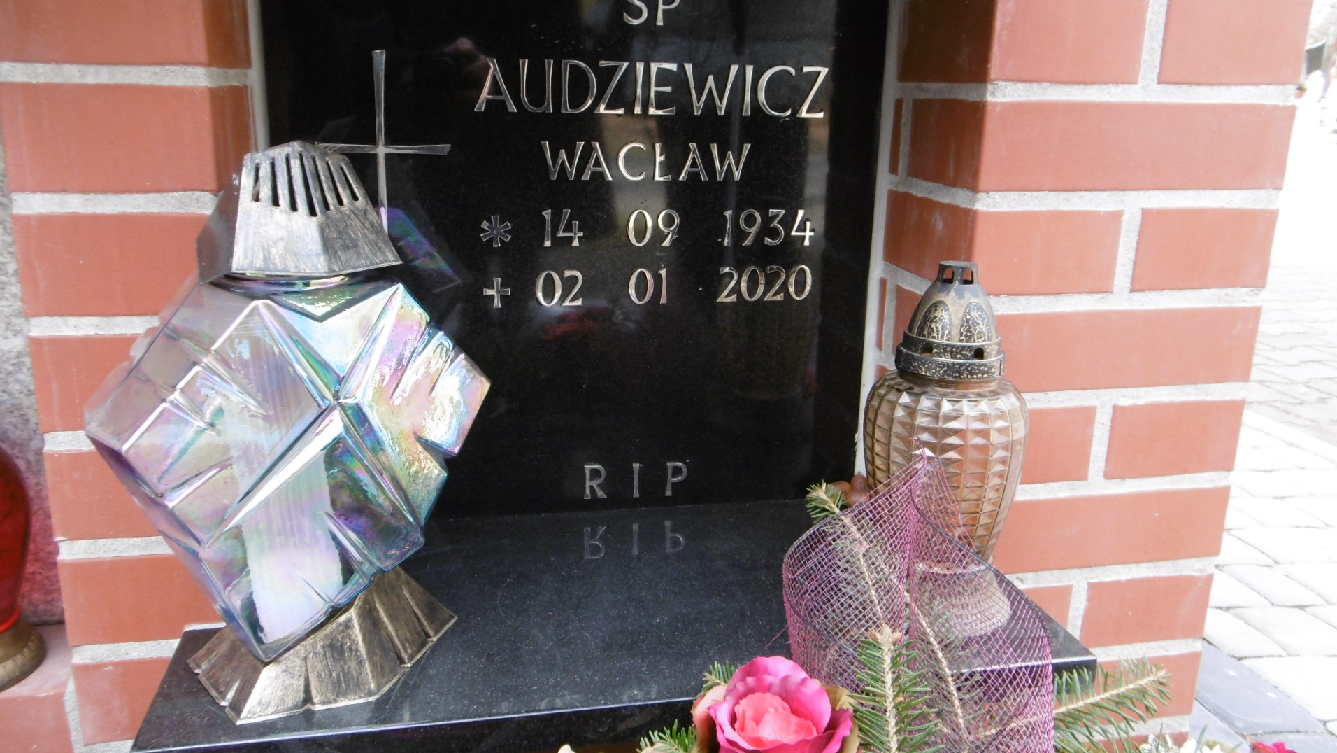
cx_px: 637
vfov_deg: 41.5
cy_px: 342
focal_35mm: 28
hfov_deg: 67.9
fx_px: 993
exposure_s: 1/60
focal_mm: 4.3
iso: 160
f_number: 3.1
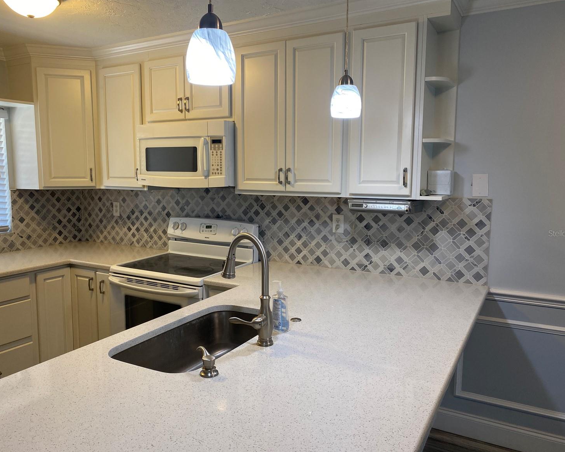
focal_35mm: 28
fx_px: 468
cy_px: 233
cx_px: 274
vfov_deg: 51.5
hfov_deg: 62.2
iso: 80
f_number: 1.8
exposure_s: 1/60
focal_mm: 4.25
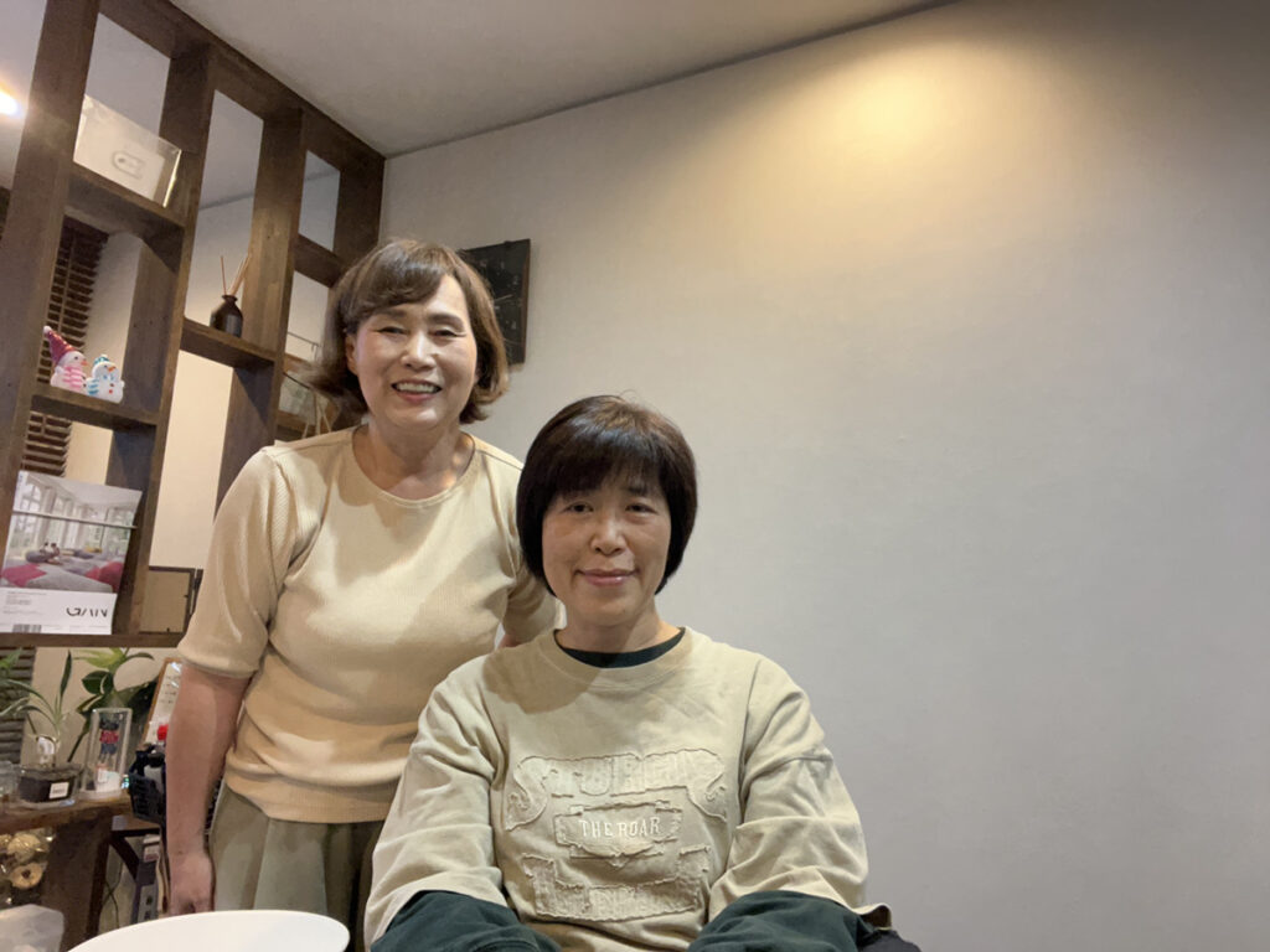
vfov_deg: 58.9
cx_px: 635
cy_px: 476
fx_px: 844
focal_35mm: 23
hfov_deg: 73.9
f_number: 2.2
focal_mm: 2.71
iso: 320
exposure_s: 1/60
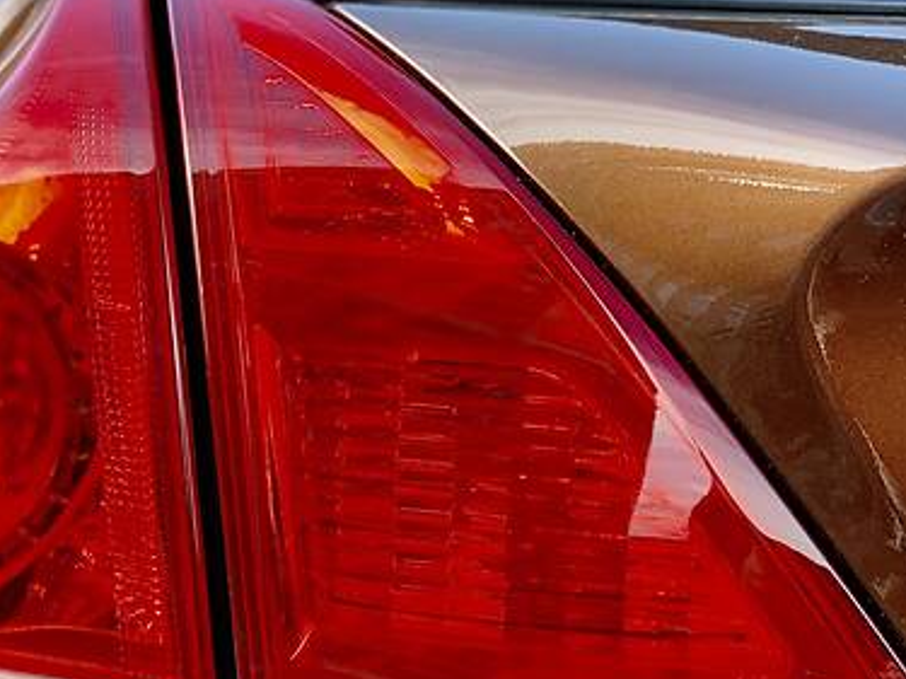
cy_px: 466
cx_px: 266
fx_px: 2904
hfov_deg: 17.7
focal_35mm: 111
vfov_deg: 13.3
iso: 40
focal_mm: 6
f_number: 2.4
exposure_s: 1/122
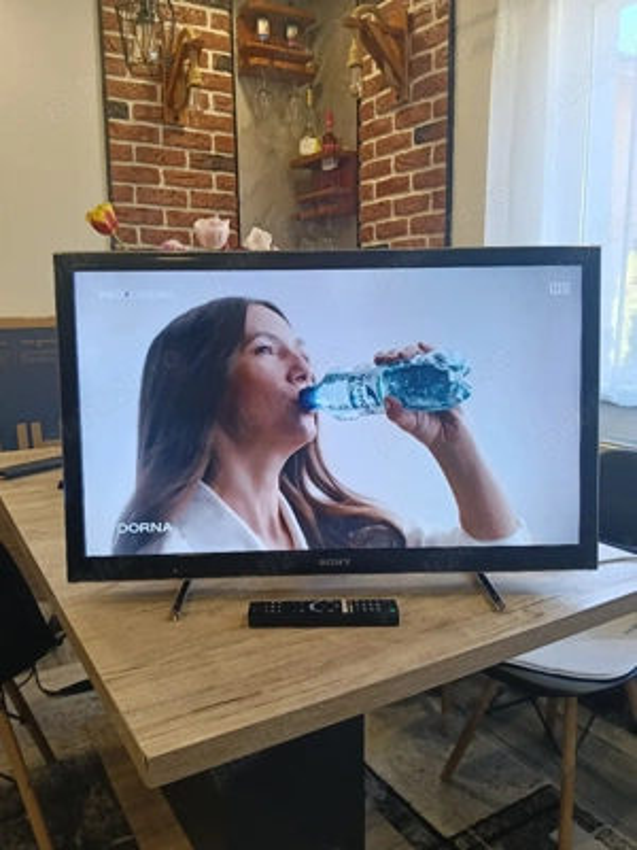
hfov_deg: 51.4
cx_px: 318
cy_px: 425
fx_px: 662
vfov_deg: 65.3
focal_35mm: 27
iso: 200
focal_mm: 3.98
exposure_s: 1/33.3
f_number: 1.8
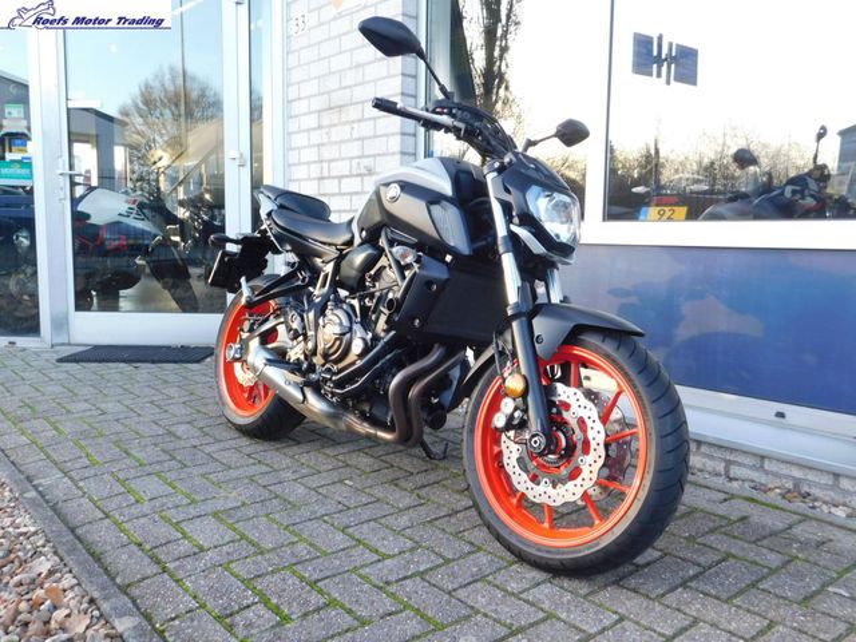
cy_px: 321
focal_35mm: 30
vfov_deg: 46.8
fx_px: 742
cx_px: 428
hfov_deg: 60.0
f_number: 3.2
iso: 125
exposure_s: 1/50
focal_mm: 5.3
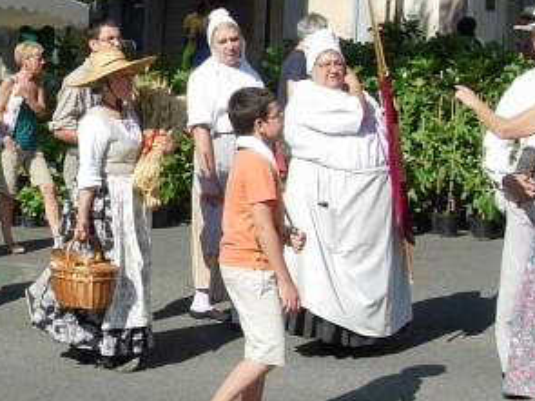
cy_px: 176
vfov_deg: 14.4
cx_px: -51
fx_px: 1591
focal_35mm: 103
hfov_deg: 18.4
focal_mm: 7.8
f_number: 4.8
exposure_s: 1/542
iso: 64
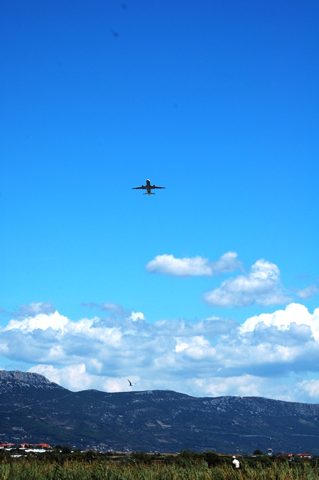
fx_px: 1318
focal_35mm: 99
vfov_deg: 20.6
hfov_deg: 13.8
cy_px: 240
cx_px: 160
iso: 200
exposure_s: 1/250
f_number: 10
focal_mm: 66
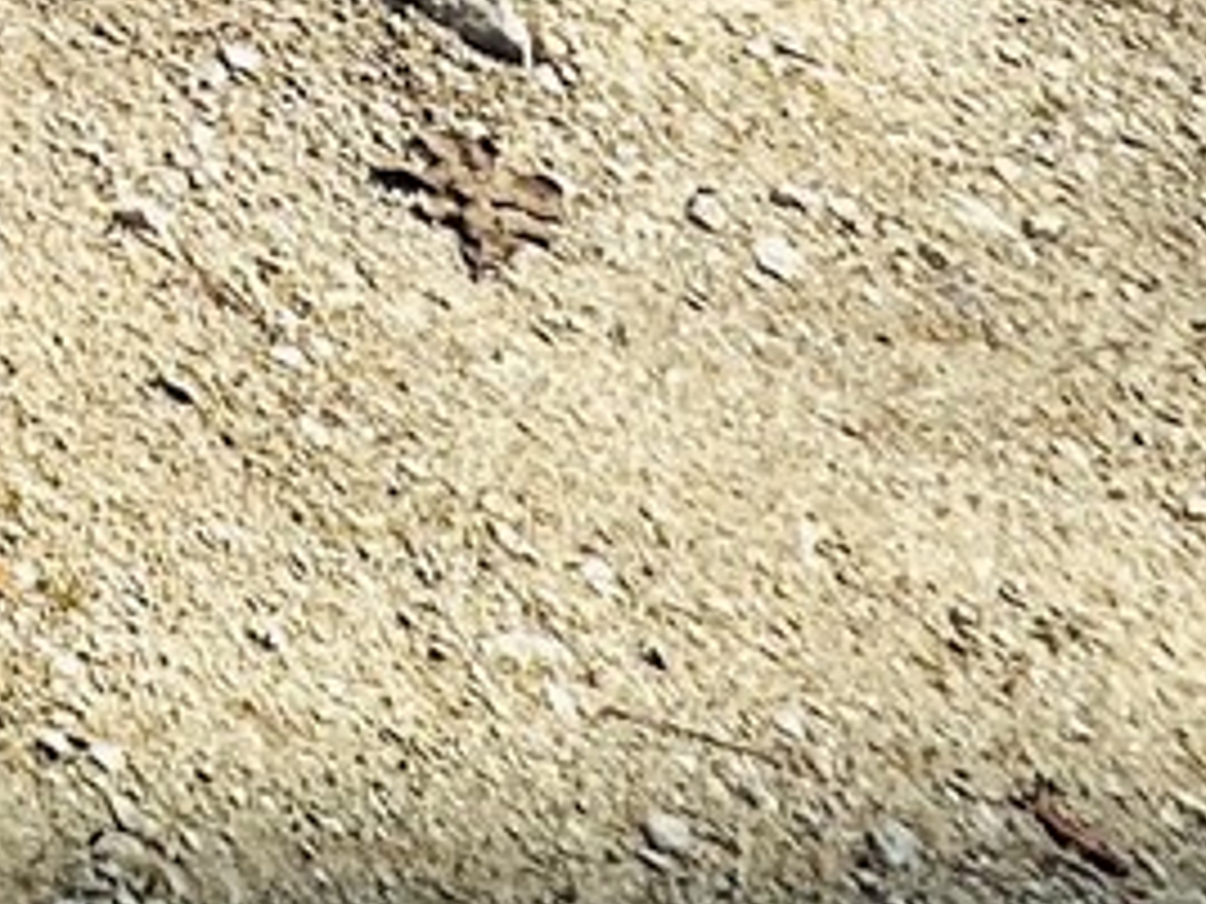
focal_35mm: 107
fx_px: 3728
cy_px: -2280
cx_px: -1346
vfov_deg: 9.1
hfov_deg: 14.5
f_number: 2.2
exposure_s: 1/1289
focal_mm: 2.22
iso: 50
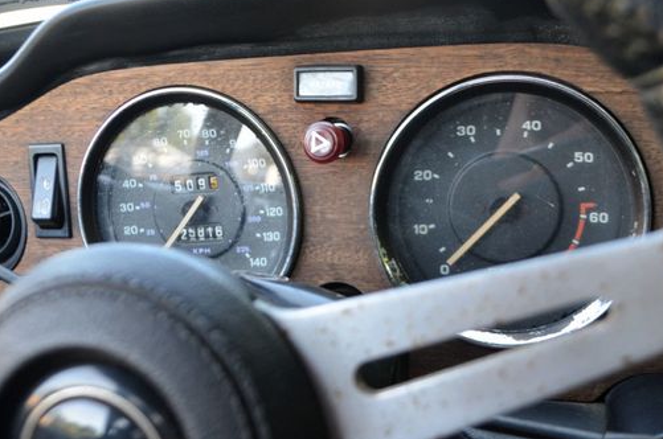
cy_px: 242
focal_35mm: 46
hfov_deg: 42.8
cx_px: 315
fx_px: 846
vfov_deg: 29.1
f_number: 4.2
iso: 400
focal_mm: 24
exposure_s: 1/80
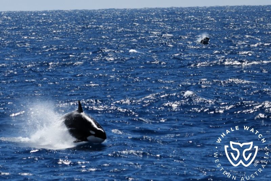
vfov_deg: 5.3
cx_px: 136
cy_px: 90
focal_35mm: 260
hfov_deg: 7.9
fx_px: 1957
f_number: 5.6
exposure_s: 1/8000
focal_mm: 260
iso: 500
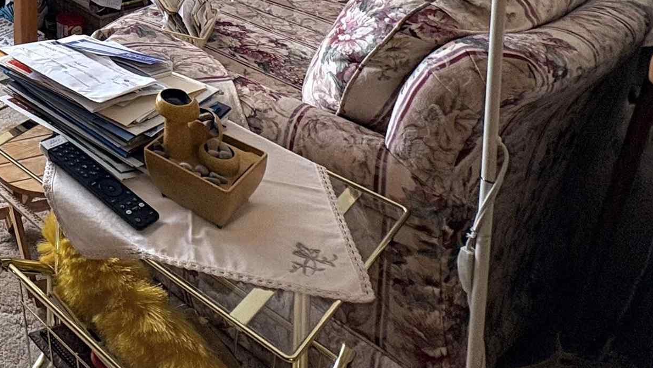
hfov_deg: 41.1
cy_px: -222
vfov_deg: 23.2
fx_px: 658
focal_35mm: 38
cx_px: -82
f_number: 2.2
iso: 64
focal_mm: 2.22
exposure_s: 1/135
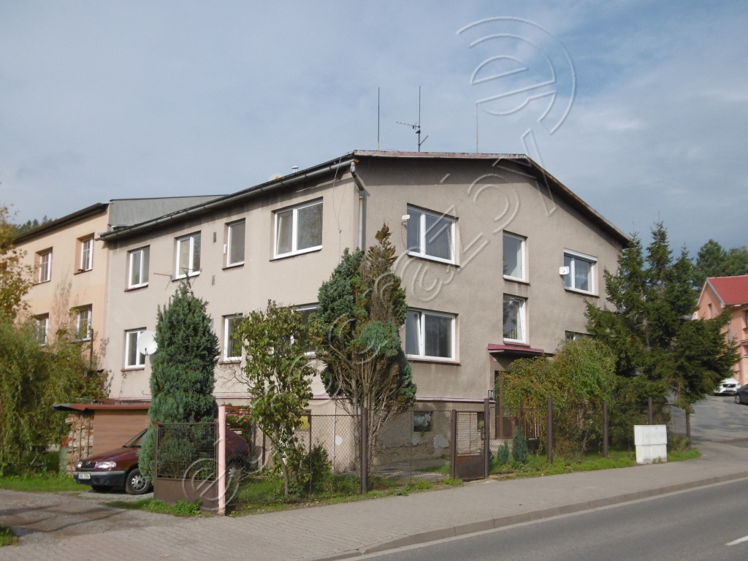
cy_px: 280
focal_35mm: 32
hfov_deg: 56.8
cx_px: 374
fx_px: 691
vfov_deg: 44.2
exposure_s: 1/320
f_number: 8.8
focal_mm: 5.8
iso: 100
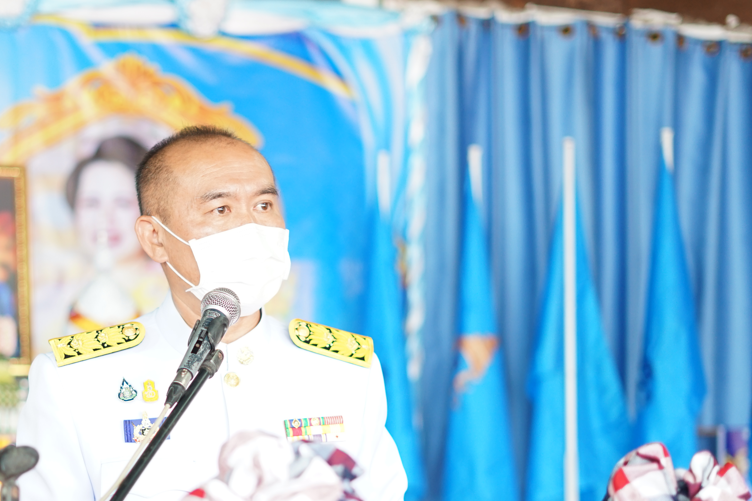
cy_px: 379
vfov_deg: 16.4
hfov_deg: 24.3
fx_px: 1734
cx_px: 240
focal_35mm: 83
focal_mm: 50
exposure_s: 1/100
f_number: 1.8
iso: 400
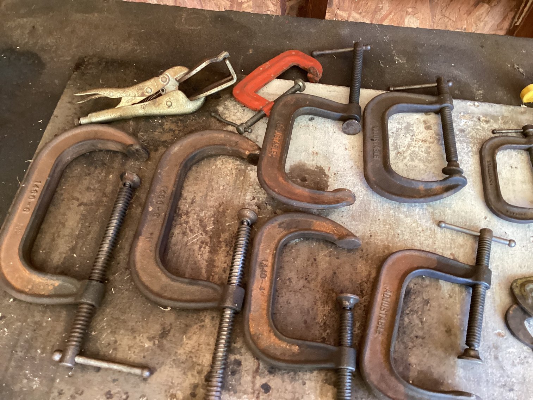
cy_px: 200
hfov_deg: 58.3
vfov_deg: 45.4
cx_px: 266
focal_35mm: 31
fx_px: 477
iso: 320
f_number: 2.4
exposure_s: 1/33
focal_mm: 3.3
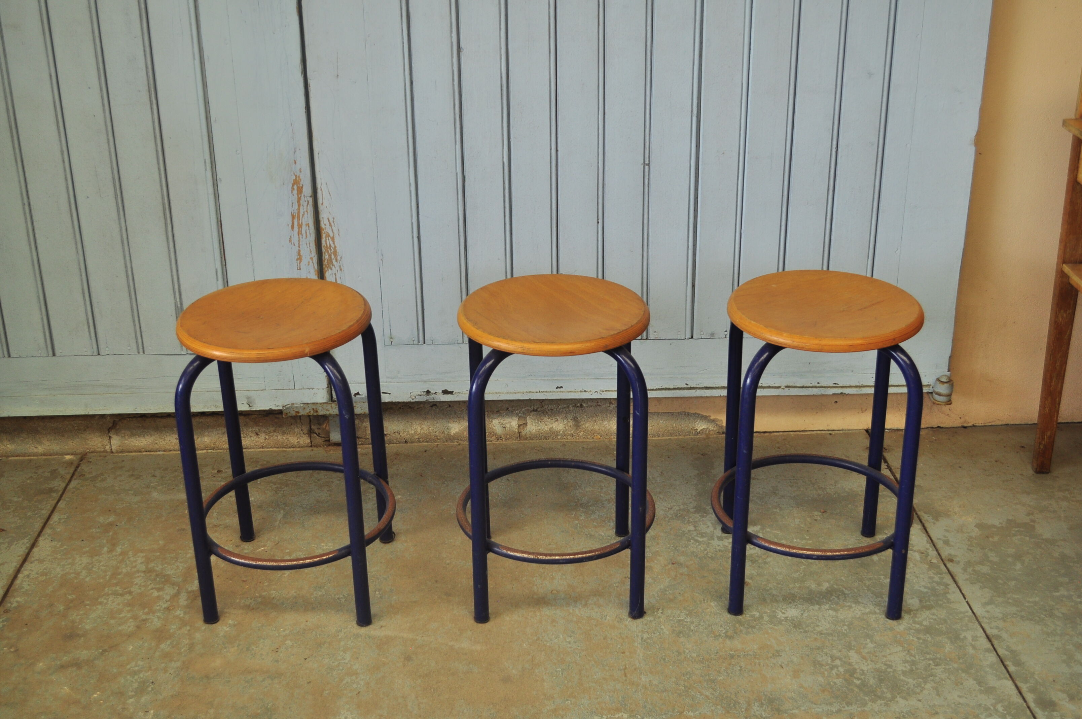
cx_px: 541
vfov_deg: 29.8
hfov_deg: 43.7
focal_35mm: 45
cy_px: 360
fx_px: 1351
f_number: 4.5
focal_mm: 30
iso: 200
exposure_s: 1/50
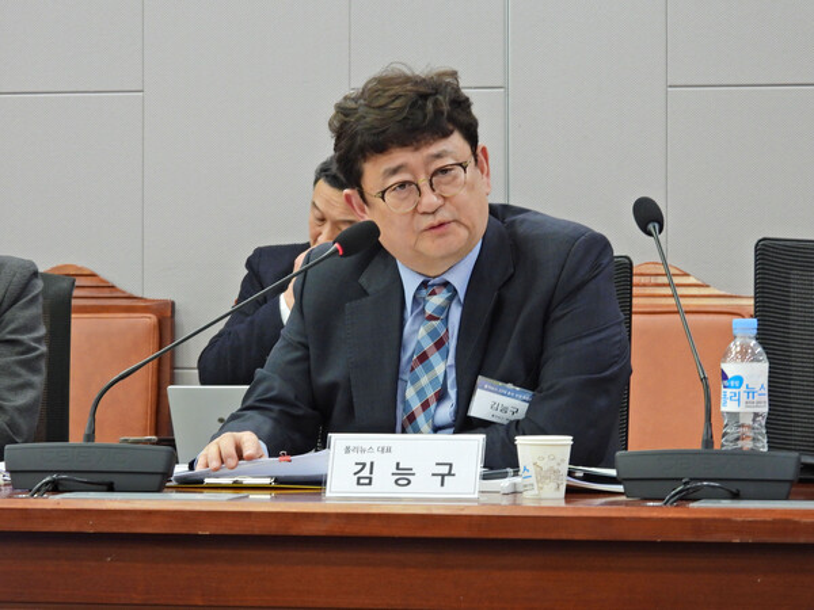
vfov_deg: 8.7
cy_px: 305
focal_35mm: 170
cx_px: 407
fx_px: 3998
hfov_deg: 11.6
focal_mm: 30.3
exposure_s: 1/50
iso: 400
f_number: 5
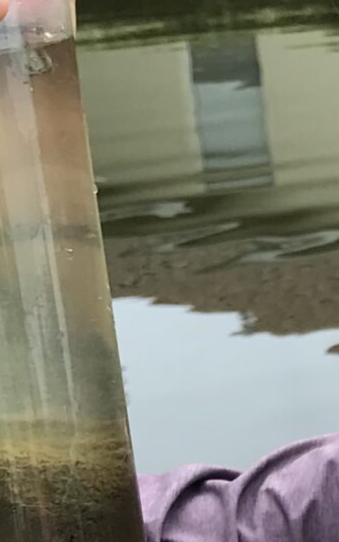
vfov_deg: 14.0
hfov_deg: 8.9
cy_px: 799
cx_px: 614
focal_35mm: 141
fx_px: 2084
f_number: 1.8
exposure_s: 1/399
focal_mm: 3.99
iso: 20
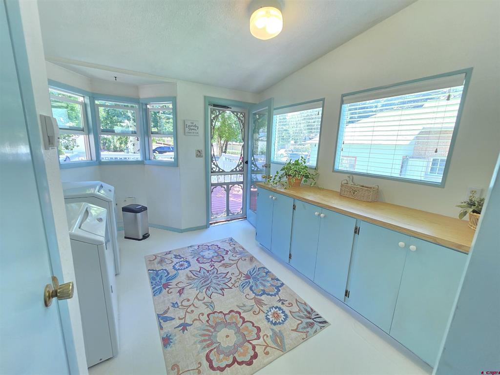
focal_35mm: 13
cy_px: 188
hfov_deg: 106.2
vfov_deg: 89.9
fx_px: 188
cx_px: 250
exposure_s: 1/60
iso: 200
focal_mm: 2.2
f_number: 2.2
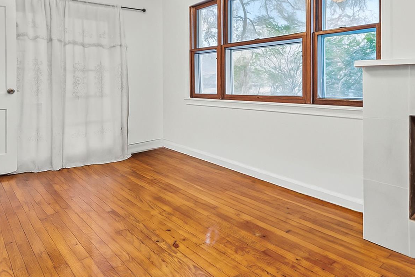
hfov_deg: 67.4
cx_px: 232
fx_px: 310
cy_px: 86
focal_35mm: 27
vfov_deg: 47.1
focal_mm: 15.5
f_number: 8
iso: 800
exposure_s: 2.5
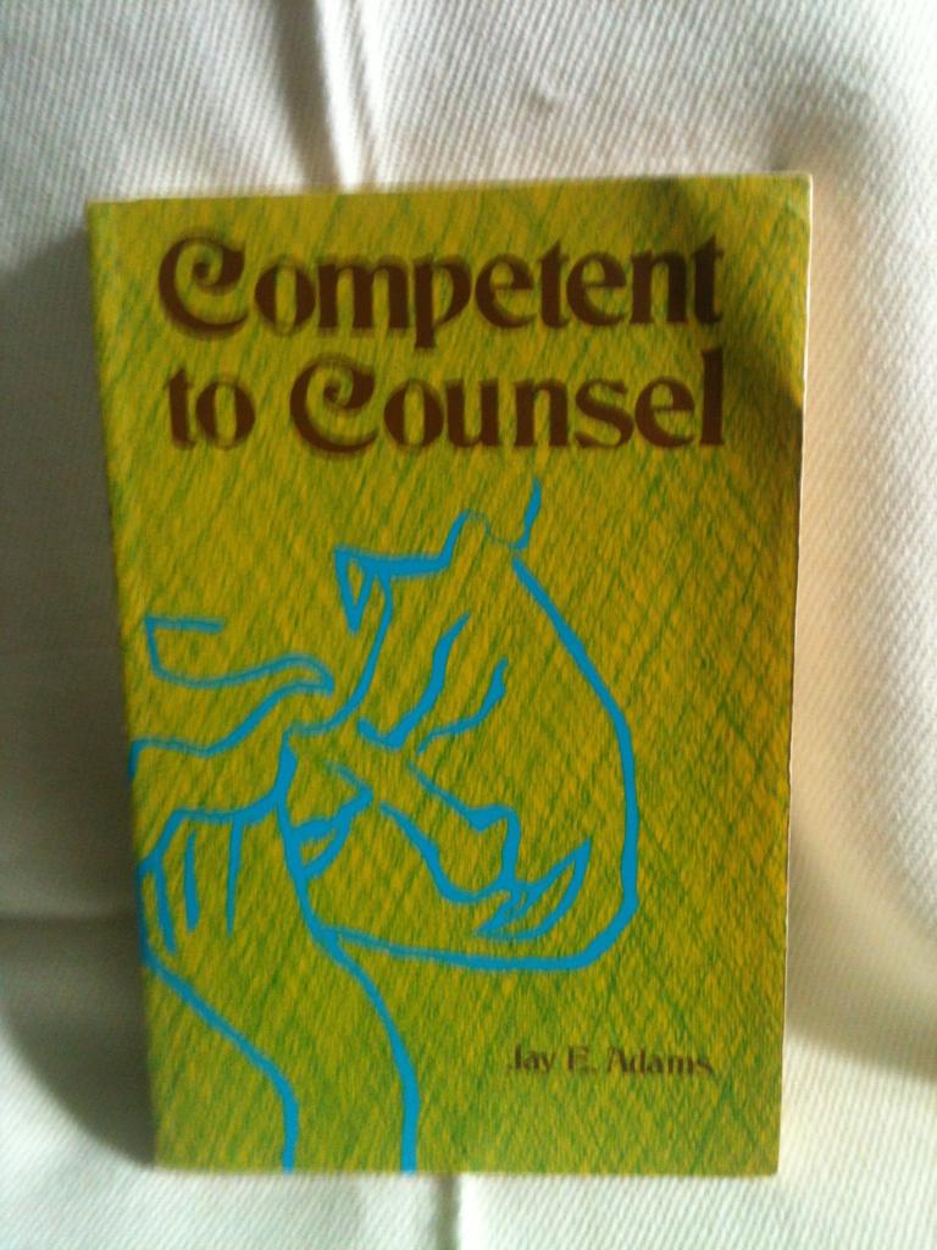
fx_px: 1263
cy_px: 625
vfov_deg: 52.6
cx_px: 468
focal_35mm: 35
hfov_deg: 40.7
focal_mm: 3.85
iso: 125
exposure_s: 1/15
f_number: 2.8
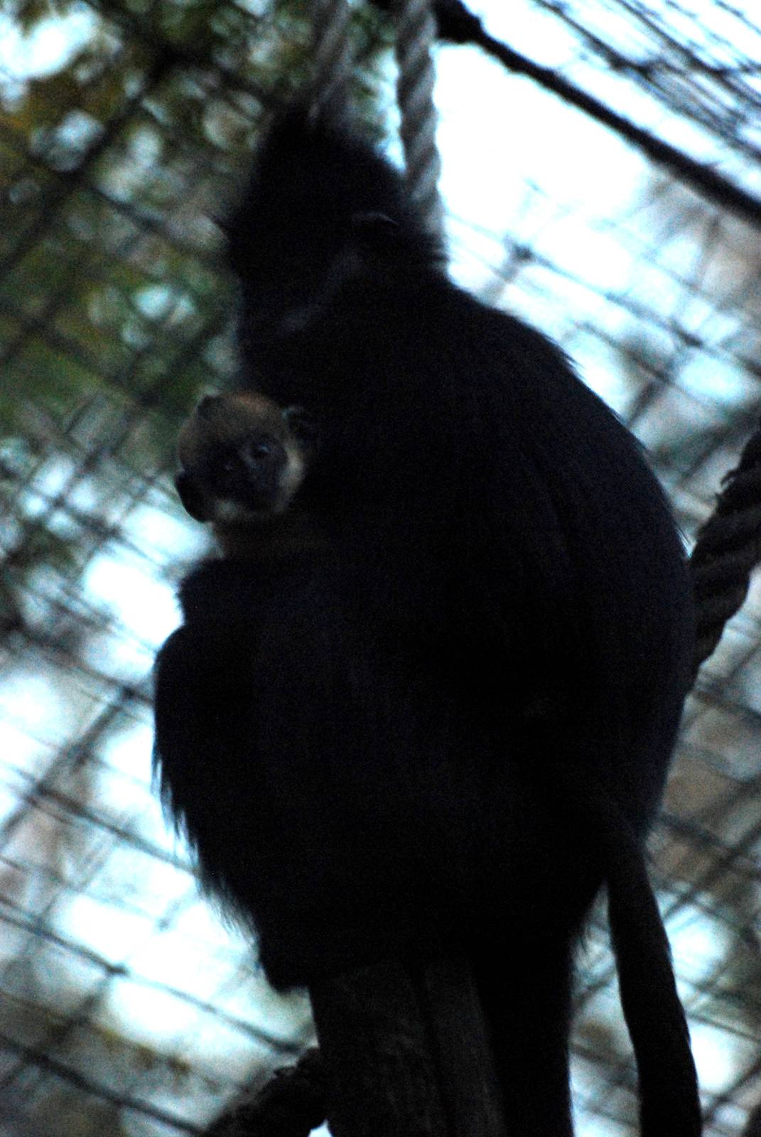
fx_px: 14228
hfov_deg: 3.1
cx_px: 380
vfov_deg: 4.6
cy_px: 568
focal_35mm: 450
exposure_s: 1/160
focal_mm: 300
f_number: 5.6
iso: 1600
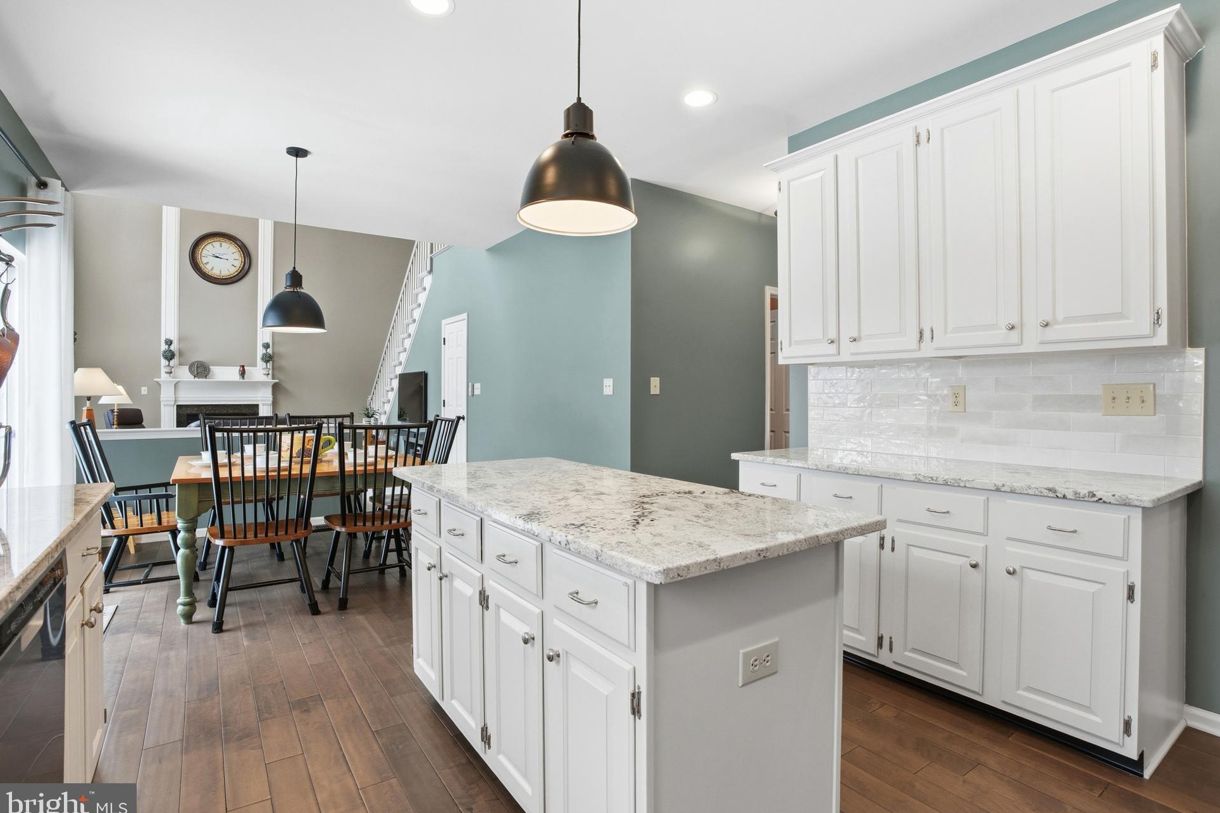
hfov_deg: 93.2
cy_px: 398
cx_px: 644
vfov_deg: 70.4
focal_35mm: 17
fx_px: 576
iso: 400
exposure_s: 1/320
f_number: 8
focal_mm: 16
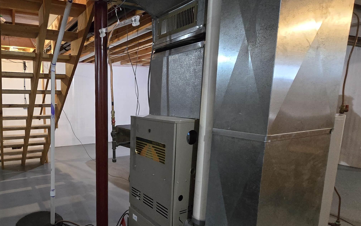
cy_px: 130
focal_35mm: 21
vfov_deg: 57.0
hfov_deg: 76.0
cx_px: 89
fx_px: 207
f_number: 2.2
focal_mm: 2.2
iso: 1250
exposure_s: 1/60
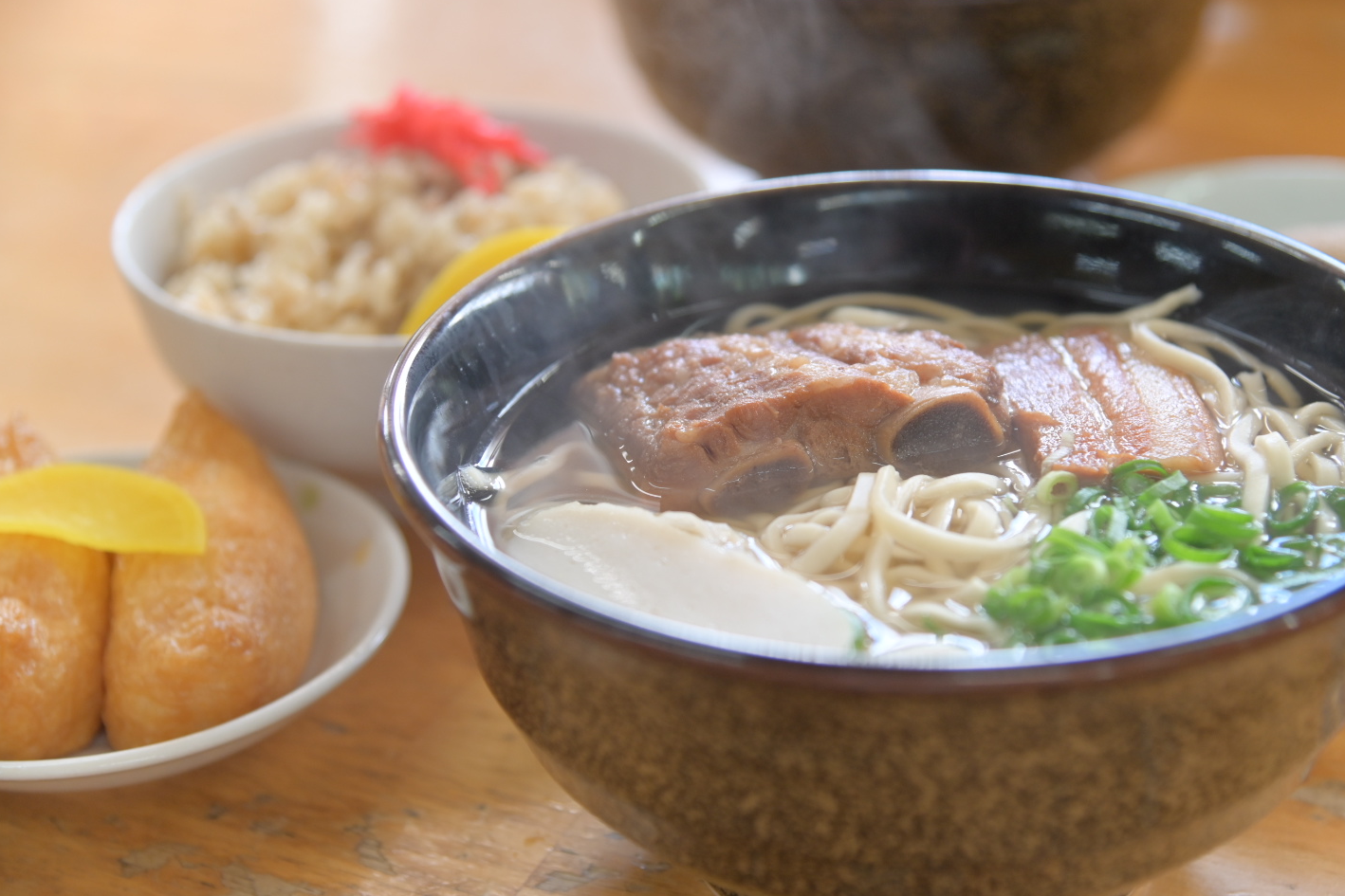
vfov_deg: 17.1
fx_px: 2988
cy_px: 424
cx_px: 765
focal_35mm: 80
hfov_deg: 25.3
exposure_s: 1/80
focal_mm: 70
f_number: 4
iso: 560
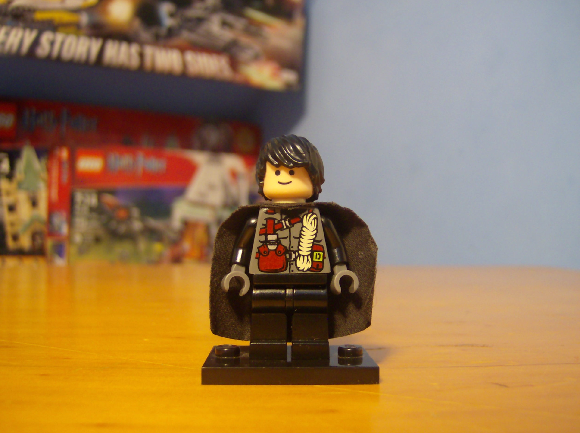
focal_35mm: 37
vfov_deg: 38.5
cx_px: 285
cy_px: 216
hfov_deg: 50.2
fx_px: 619
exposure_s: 1/3.42
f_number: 2.8
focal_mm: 6
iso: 200
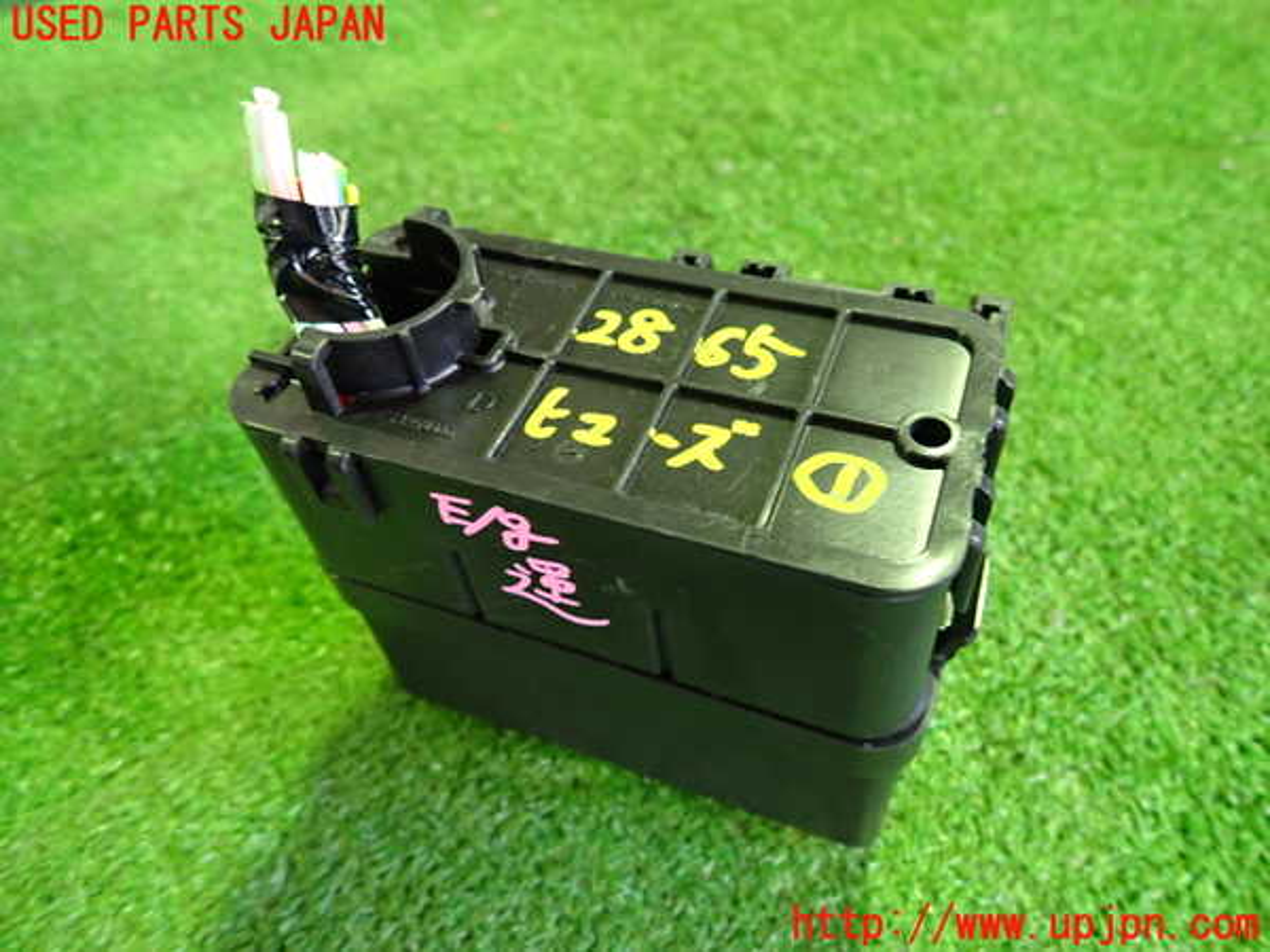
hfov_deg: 69.4
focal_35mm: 25
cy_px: 476
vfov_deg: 54.9
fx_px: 917
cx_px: 635
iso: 640
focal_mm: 4.5
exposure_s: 1/30
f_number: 2
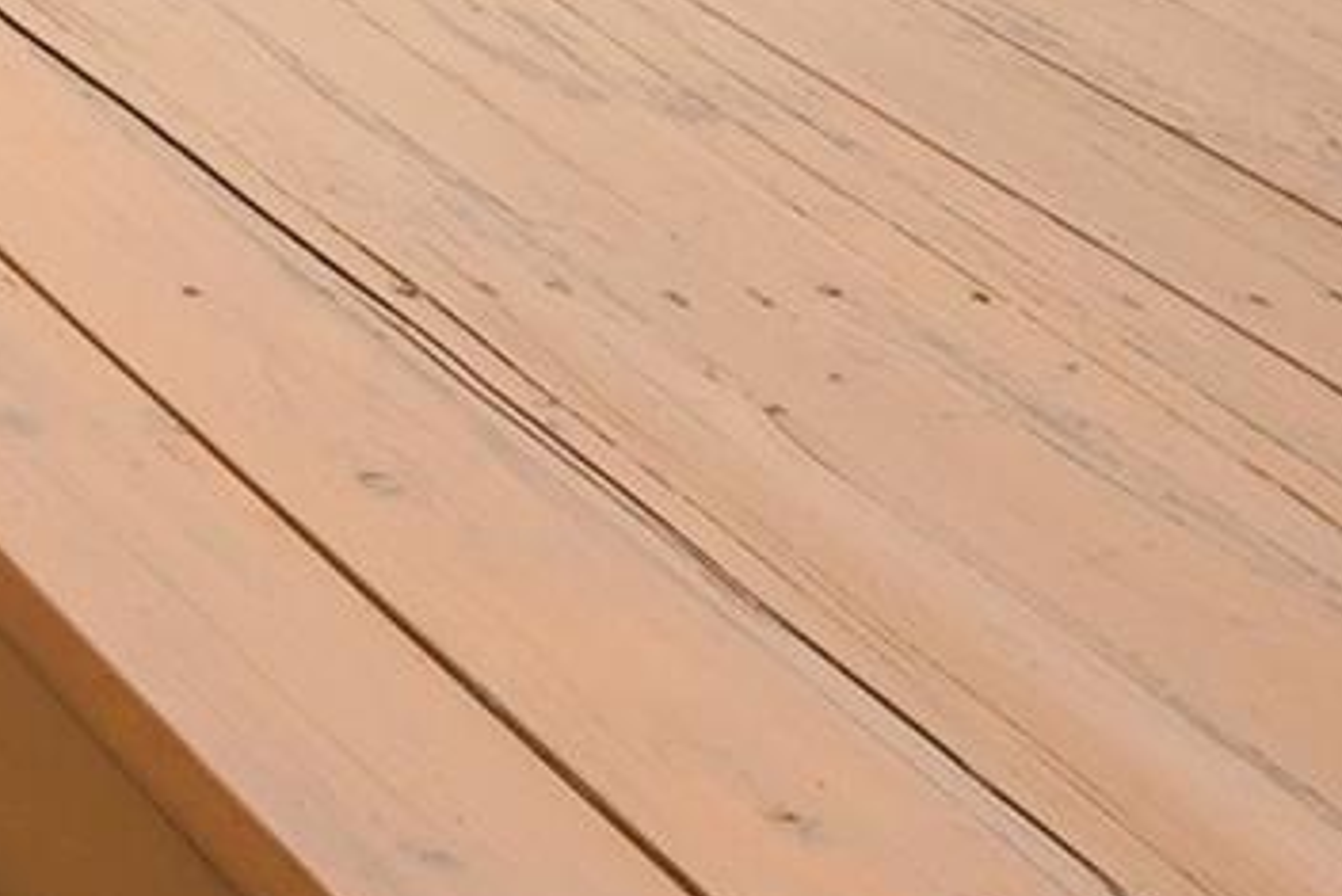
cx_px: -2104
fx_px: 3468
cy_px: -1630
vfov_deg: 10.9
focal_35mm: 93
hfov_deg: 13.6
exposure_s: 1/25
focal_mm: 16
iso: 250
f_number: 9
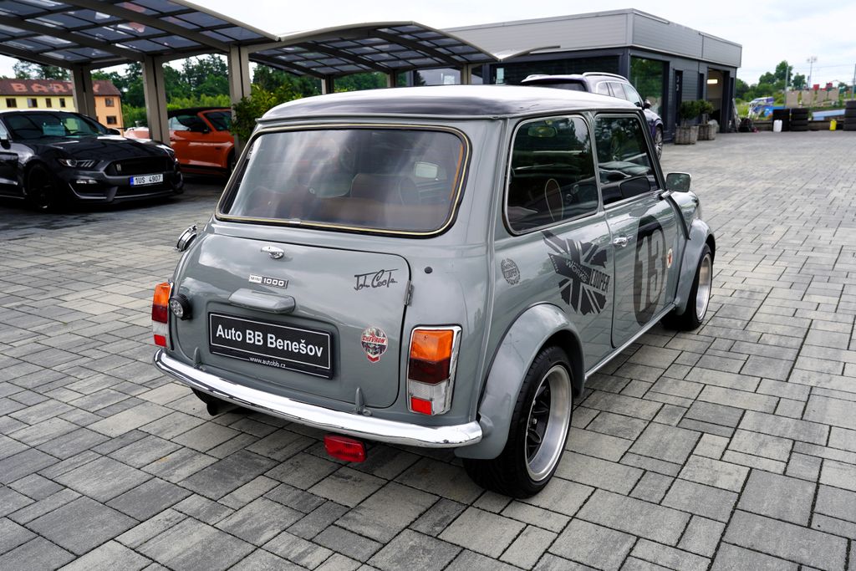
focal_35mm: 30
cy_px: 286
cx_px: 428
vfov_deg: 43.6
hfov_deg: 61.9
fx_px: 713
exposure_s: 1/100
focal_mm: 30
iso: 100
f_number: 6.3
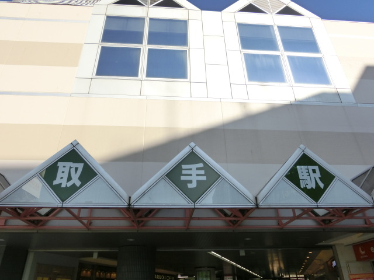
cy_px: 140
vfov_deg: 54.9
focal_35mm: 25
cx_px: 187
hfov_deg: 69.4
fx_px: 270
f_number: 3.5
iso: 80
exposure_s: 1/1000
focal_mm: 4.5
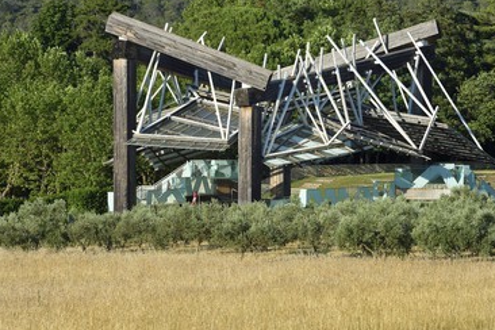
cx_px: 235
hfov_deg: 10.5
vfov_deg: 7.0
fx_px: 2681
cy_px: 153
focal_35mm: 195
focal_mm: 170
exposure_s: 1/250
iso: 200
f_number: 11
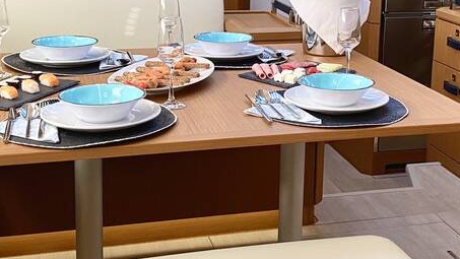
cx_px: 291
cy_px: 56
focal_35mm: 64
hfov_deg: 32.7
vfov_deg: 18.7
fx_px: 781
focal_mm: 4.25
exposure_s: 1/63
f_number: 1.8
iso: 80
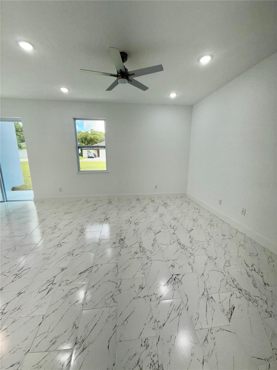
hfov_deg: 85.7
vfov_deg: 102.1
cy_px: 185
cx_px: 138
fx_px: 149
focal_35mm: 14
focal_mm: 2.22
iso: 64
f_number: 2.2
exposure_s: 1/214
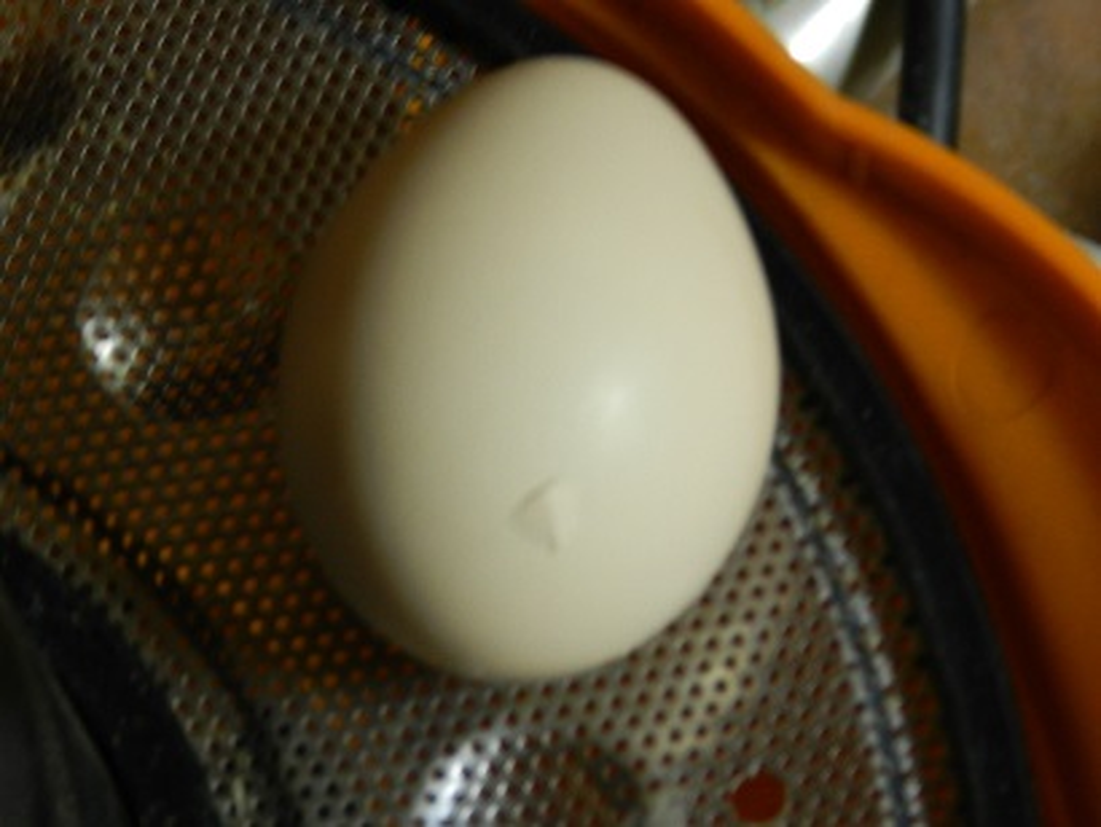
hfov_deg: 13.6
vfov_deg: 10.2
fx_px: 4615
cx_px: 550
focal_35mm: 145
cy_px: 414
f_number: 5.1
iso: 400
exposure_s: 1/1.6
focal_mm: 25.7
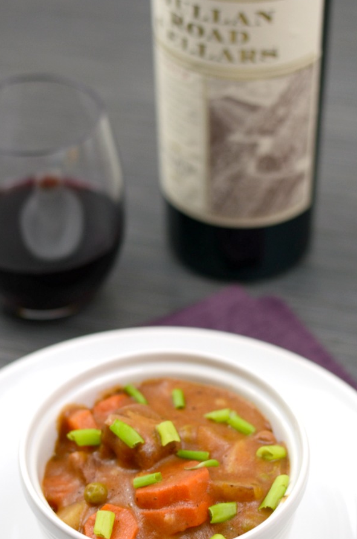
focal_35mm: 92
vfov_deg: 22.2
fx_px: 1375
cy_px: 314
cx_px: 159
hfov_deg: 14.8
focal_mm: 50
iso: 400
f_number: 2.8
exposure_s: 1/50
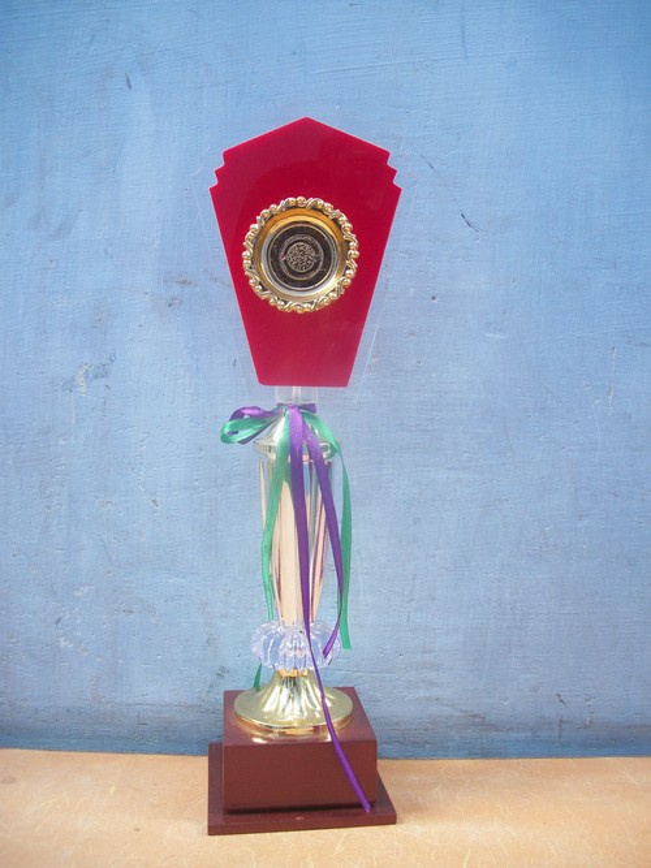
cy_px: 434
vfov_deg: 56.8
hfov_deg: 44.1
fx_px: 803
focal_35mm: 32
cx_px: 326
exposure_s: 1/40
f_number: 2.9
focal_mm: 5.7
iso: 80
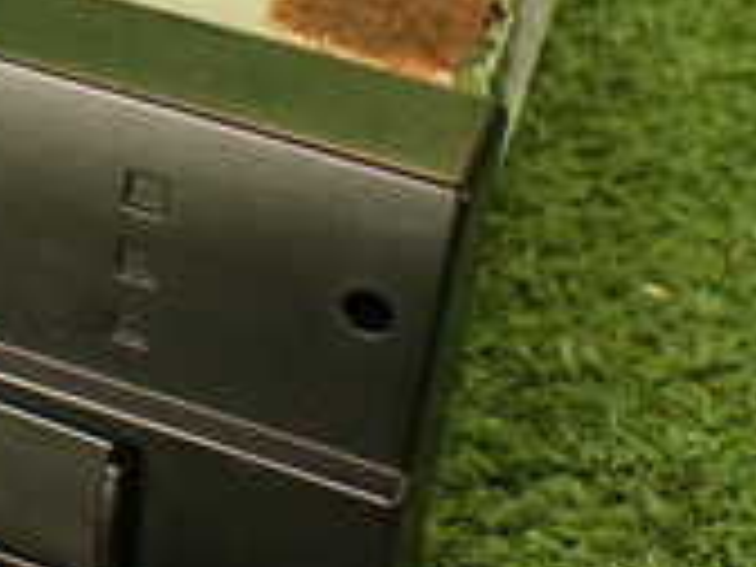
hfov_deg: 15.9
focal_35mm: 114
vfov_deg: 12.7
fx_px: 2490
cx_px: -374
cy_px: -117
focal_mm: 5.79
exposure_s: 1/30
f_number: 2.4
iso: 200
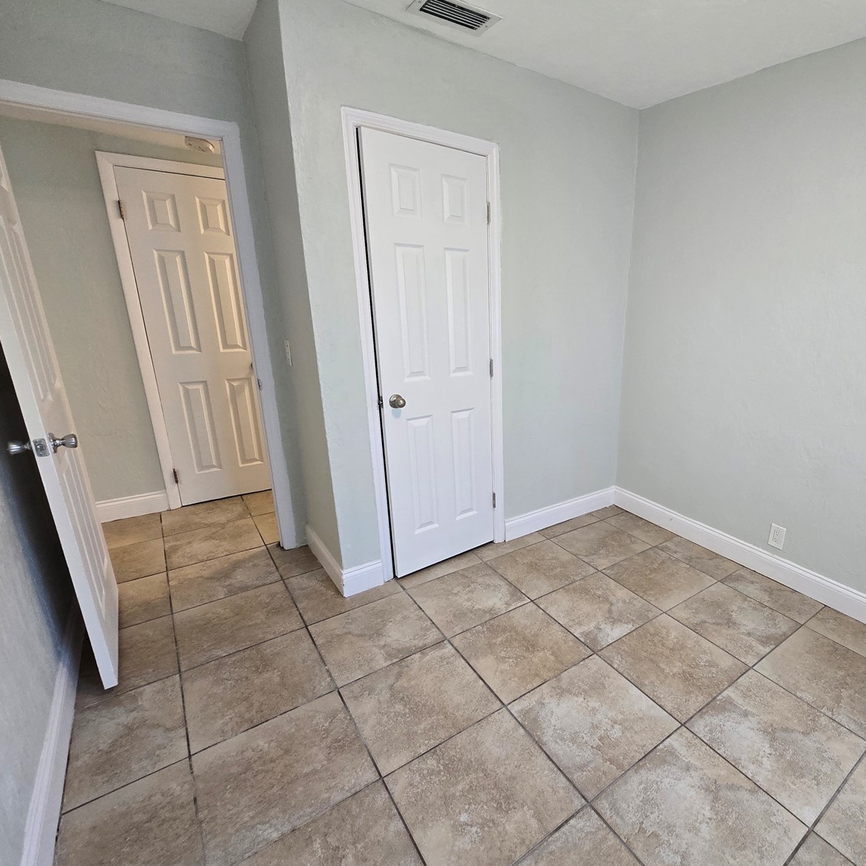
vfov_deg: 87.4
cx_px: 562
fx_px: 453
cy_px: 431
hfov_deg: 85.0
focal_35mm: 16
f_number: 2.2
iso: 200
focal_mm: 2.2
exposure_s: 1/60
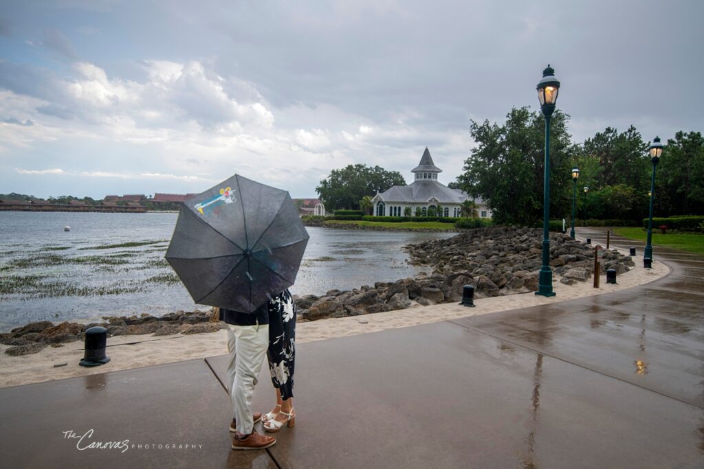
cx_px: 352
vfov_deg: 59.5
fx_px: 411
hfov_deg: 81.2
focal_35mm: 21
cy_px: 234
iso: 100
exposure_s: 1/250
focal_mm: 21
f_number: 2.8
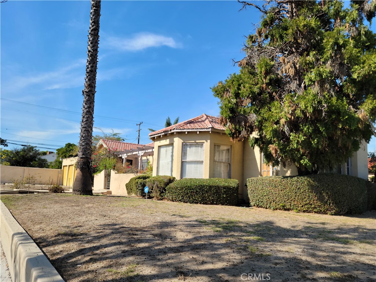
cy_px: 141
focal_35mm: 28
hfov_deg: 63.4
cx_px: 188
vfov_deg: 49.7
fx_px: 304
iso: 25
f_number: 2
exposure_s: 1/650
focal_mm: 5.9
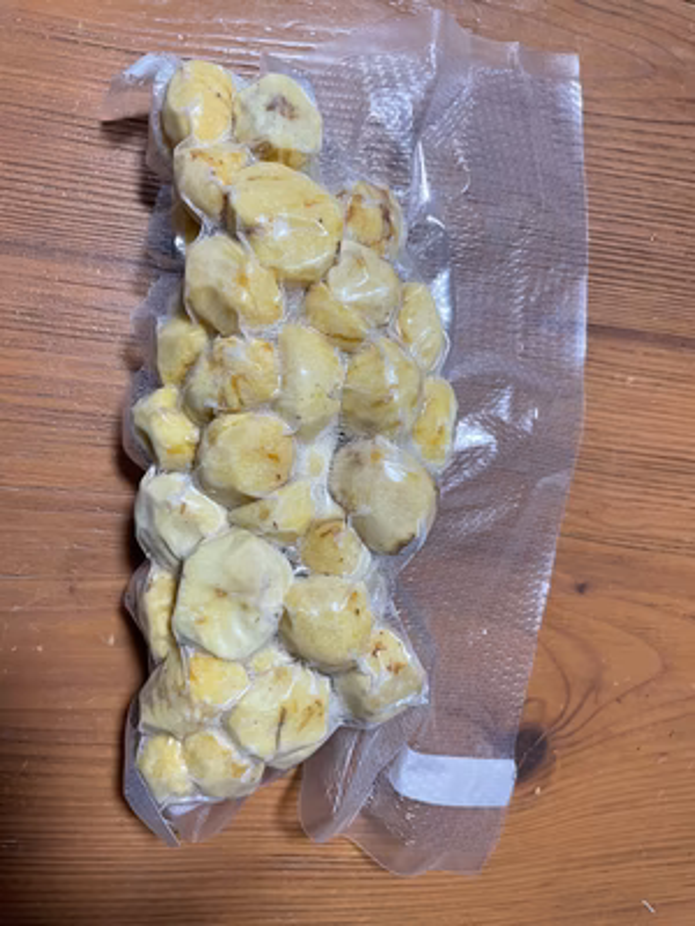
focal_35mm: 26
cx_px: 348
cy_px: 463
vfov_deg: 67.3
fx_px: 696
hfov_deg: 53.1
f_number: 1.6
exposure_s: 1/63
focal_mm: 4.2
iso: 100
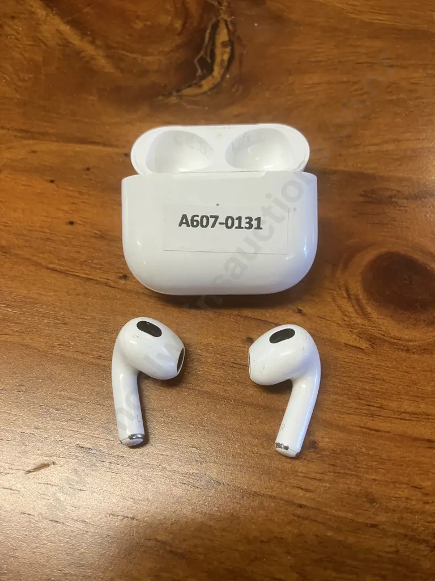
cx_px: 218
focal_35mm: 28
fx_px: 469
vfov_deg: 63.4
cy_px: 290
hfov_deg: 49.7
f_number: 1.8
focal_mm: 3.99
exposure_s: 1/50
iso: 64
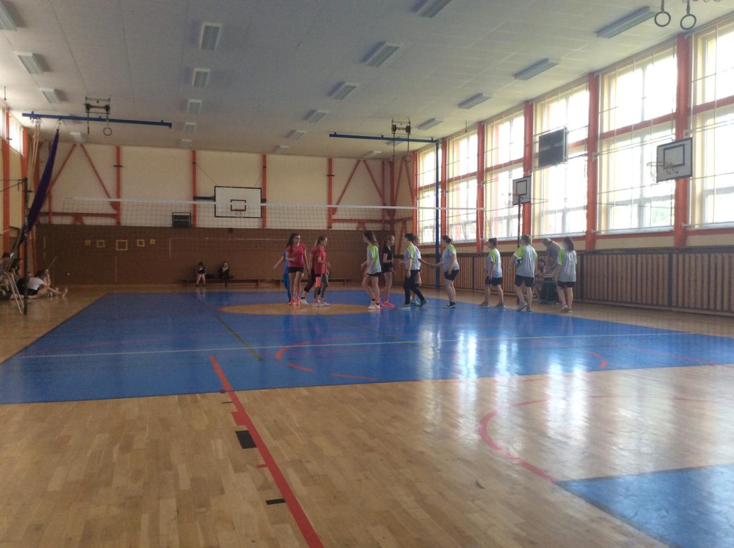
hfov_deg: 56.9
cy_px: 274
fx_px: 677
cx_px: 367
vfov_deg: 44.0
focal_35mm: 32
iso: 50
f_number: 2.4
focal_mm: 3.3
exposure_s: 1/100
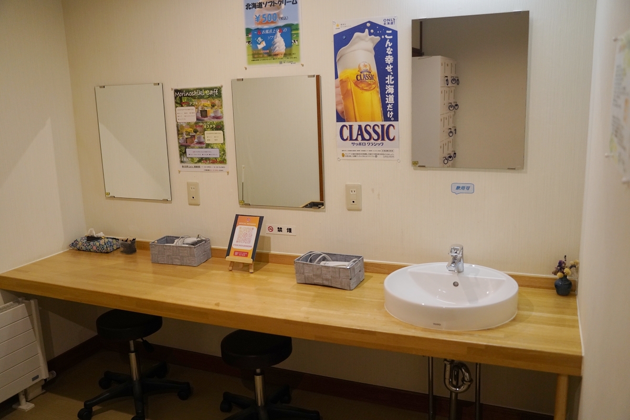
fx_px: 542
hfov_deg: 60.3
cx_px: 315
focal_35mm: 31
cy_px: 210
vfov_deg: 42.3
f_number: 2.8
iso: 2500
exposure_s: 1/160
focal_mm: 31
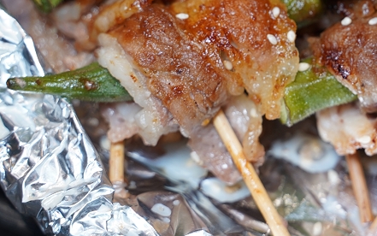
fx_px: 1254
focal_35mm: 122
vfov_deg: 10.6
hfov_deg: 16.7
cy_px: -21
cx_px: 376
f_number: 4
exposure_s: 1/60
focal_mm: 44
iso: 320
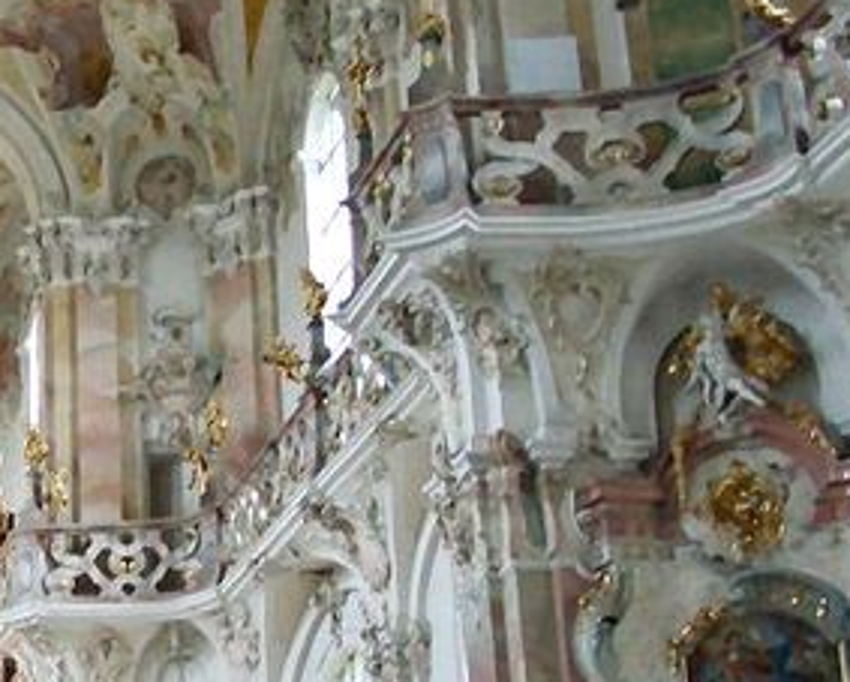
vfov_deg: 16.9
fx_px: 2292
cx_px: -120
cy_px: 388
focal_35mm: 91
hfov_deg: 19.9
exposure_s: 1/8
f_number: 2.8
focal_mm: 7.1
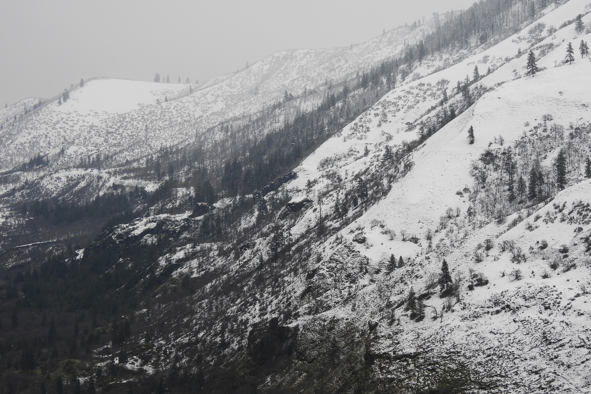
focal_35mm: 111
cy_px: 183
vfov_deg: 12.3
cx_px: 295
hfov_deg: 18.4
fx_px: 1823
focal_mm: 18.7
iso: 100
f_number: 4
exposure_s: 1/400
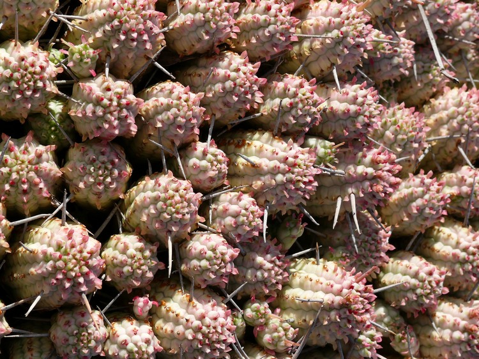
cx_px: 240
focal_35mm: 94
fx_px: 1300
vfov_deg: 15.7
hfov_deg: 20.9
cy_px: 180
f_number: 6.3
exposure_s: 1/400
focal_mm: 19.9
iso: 100
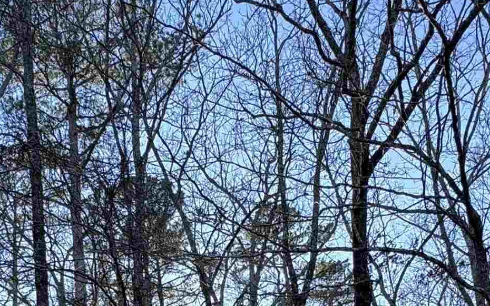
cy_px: 442
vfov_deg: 22.3
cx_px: 209
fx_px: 654
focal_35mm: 49
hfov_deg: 41.0
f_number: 2.2
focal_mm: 2.22
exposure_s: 1/299
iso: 40
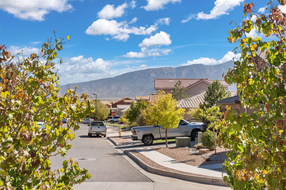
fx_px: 381
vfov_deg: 28.1
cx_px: 143
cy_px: 95
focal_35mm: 48
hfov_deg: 41.1
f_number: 9
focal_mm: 32
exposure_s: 1/160
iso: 320
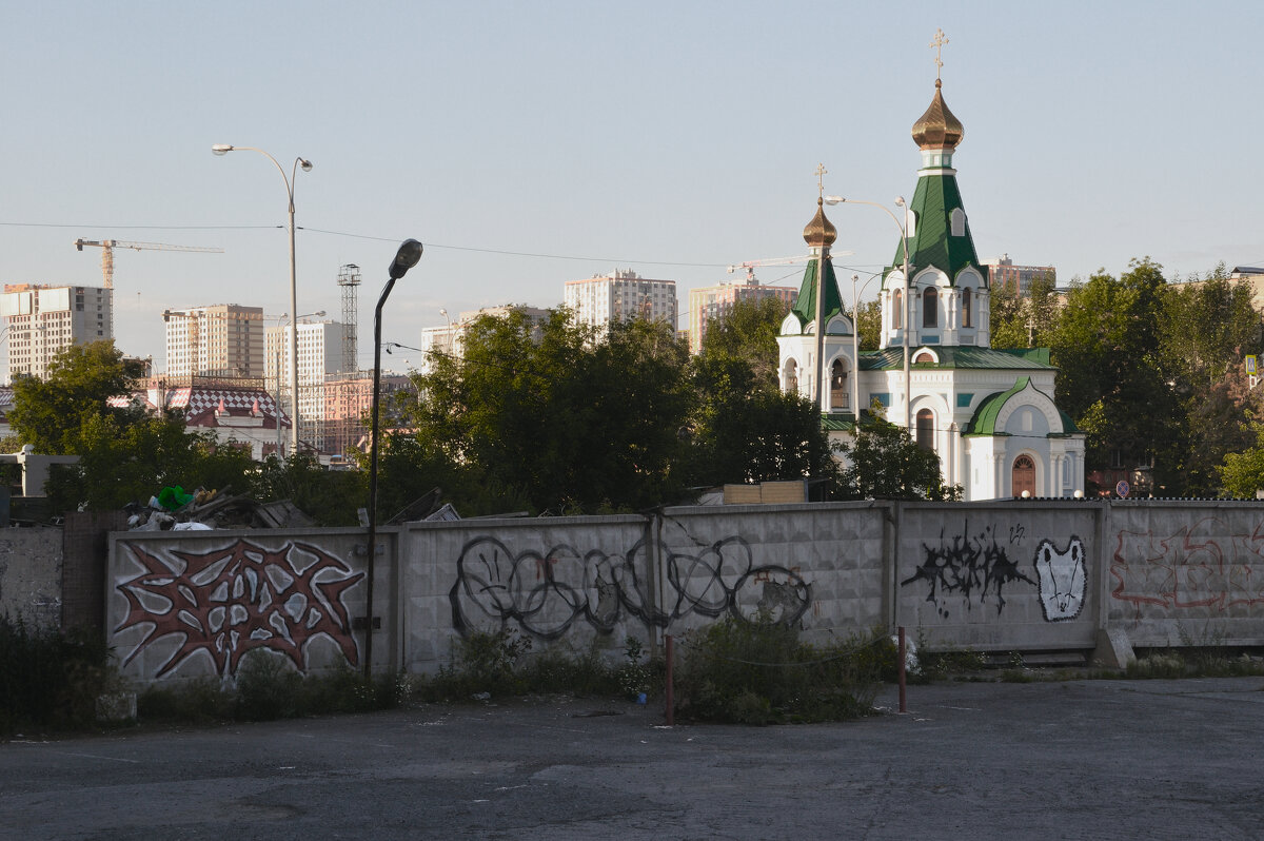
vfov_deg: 16.5
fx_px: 2894
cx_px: 632
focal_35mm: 82
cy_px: 420
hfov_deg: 24.6
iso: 200
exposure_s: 1/80
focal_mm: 55
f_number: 8
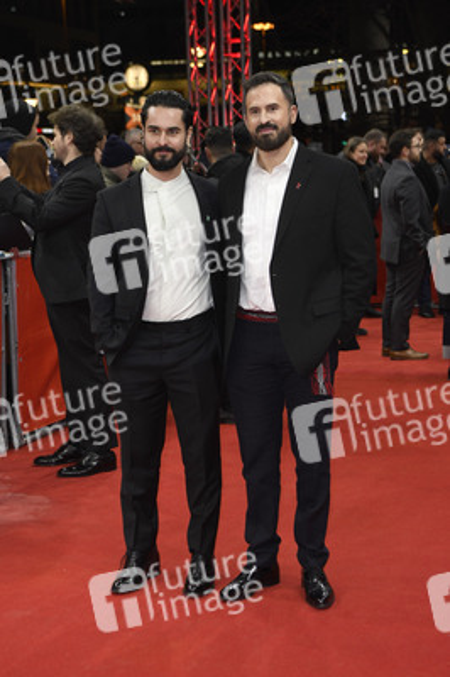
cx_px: 225
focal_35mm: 60
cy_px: 338
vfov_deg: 33.4
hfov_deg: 22.6
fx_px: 1127
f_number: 5
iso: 800
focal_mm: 60
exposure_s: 1/160
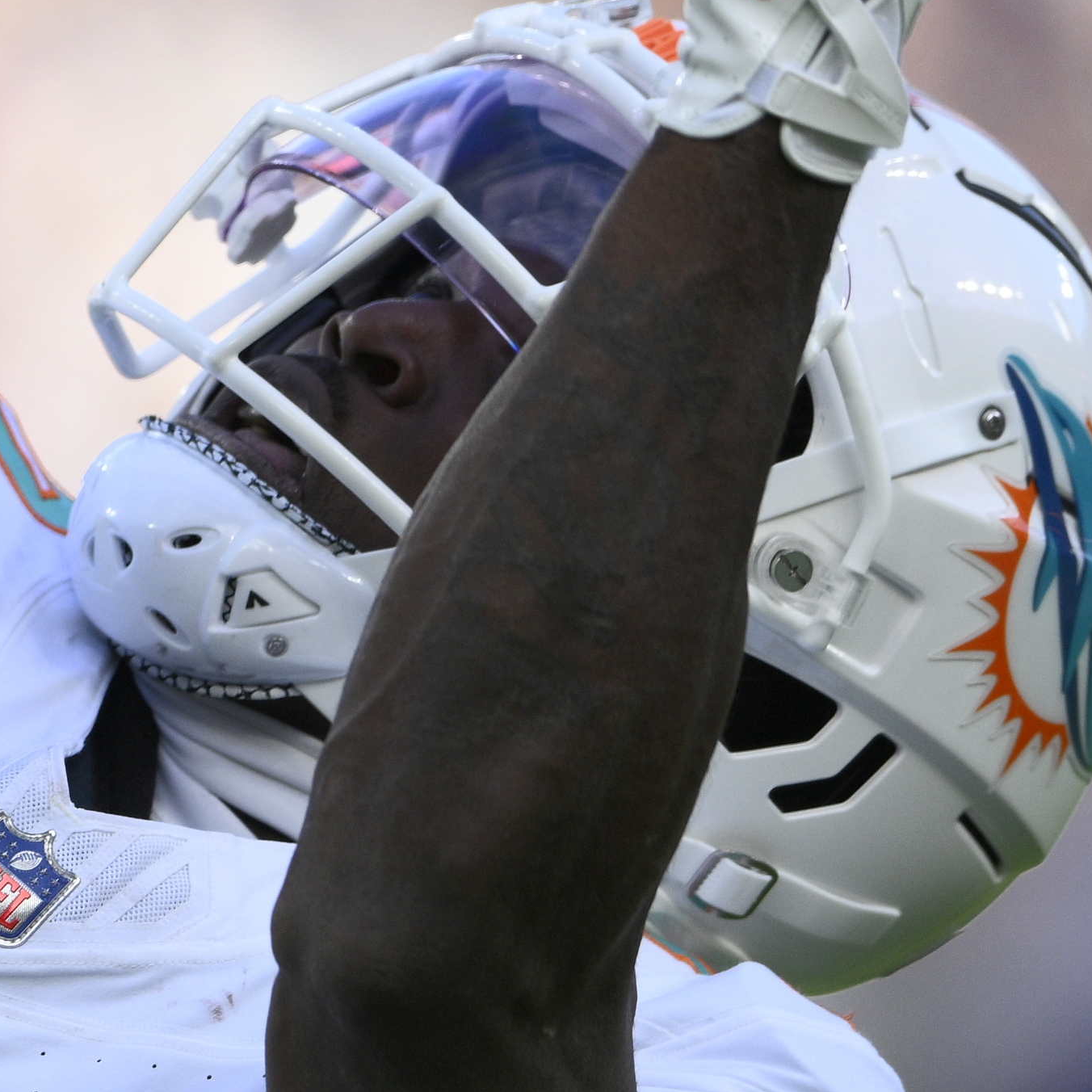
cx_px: -191
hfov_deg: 1.1
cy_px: 597
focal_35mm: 1557
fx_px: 55570
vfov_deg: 1.1
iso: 400
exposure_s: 1/2000
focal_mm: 400
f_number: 2.8
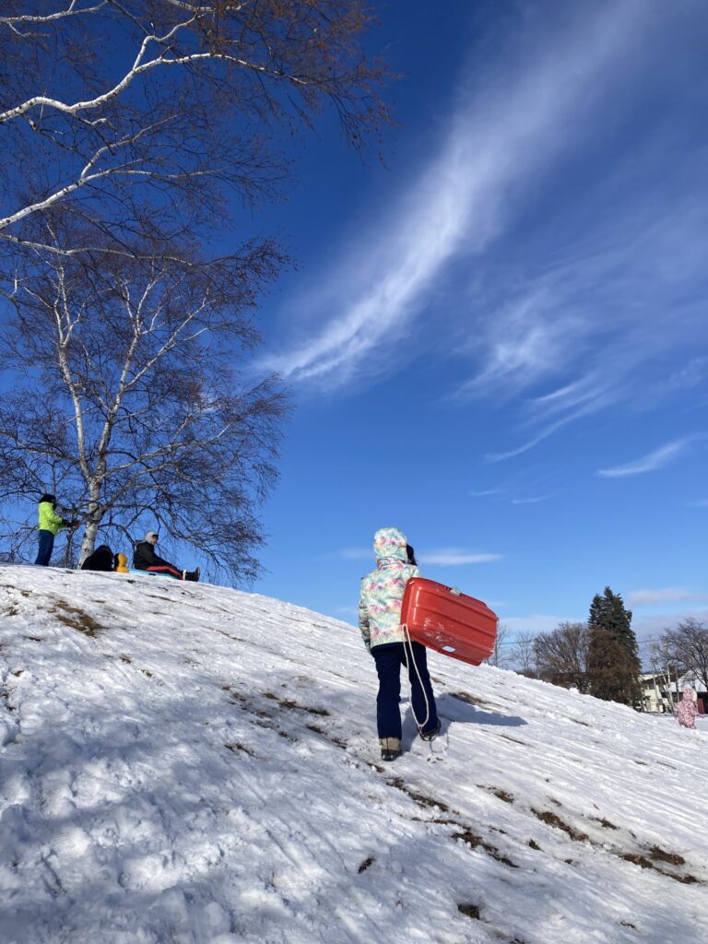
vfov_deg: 63.4
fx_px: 764
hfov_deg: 49.7
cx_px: 354
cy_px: 472
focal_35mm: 28
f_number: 1.8
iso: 25
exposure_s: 1/4425
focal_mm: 3.99
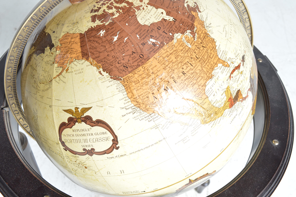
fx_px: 296
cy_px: 98
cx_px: 148
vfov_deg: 36.8
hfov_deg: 53.2
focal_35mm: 36
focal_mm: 24
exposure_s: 1/80
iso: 400
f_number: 8
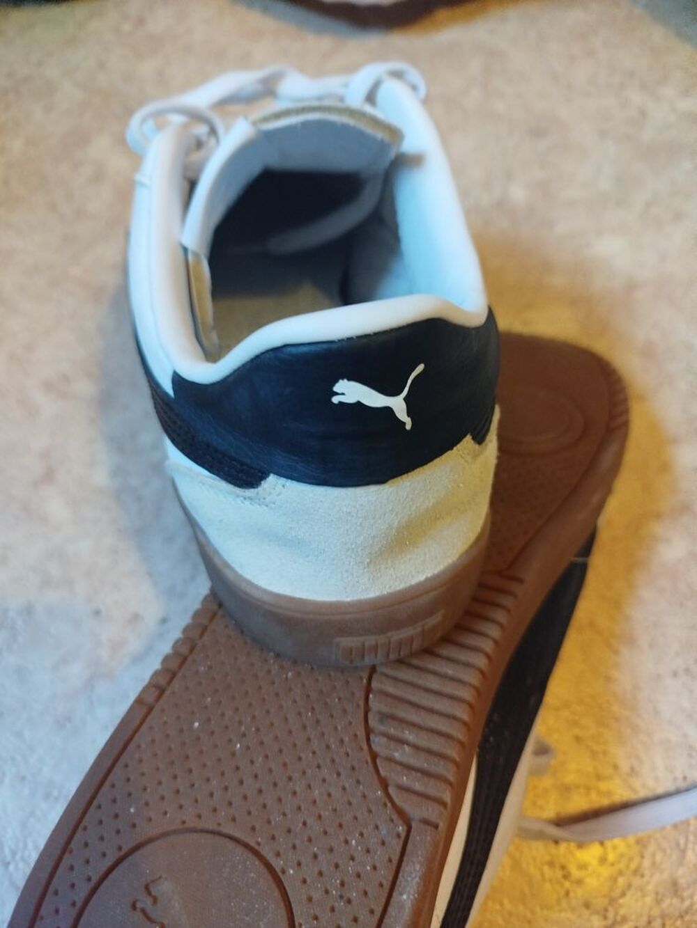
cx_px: 348
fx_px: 644
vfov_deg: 71.6
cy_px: 464
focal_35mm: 24
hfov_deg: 56.8
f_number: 1.7
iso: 640
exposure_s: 1/17
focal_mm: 5.31
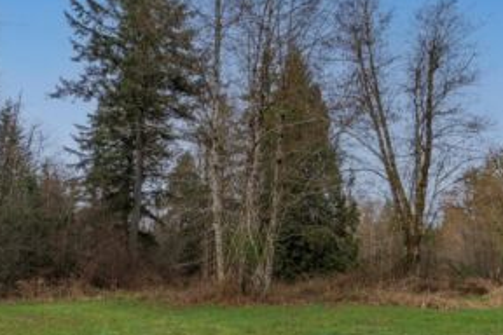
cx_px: 253
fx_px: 349
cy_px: 217
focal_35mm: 25
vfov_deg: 50.6
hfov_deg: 71.5
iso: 640
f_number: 9
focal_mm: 12
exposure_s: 1/125
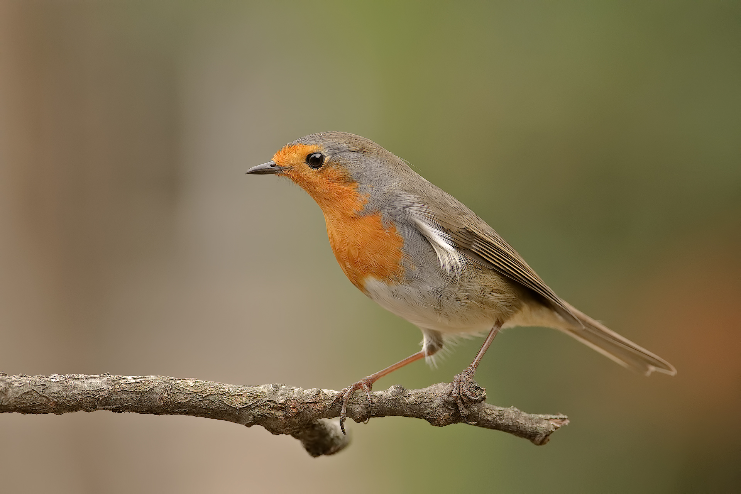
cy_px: 247
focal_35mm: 300
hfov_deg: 6.9
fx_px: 6175
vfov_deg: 4.6
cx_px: 370
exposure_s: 1/320
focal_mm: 300
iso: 2800
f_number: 5.6
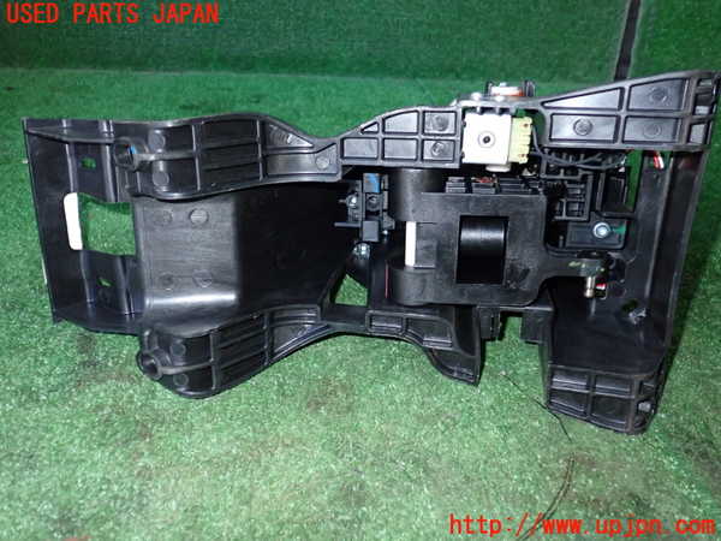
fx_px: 625
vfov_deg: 46.8
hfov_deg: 60.0
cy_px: 270
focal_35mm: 30
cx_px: 360
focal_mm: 5.4
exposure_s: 1/30
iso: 500
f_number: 6.3
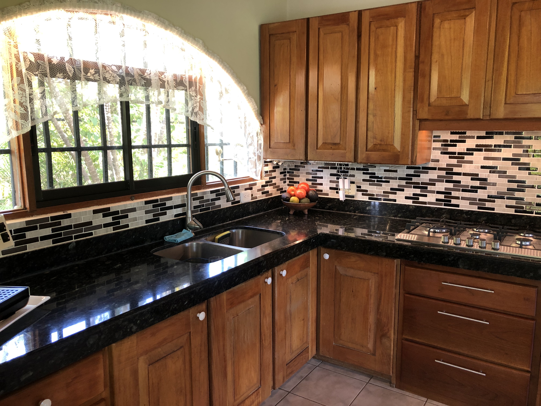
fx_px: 438
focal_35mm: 28
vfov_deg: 49.7
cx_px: 270
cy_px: 203
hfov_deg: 63.4
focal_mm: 4
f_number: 1.8
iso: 40
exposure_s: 1/17
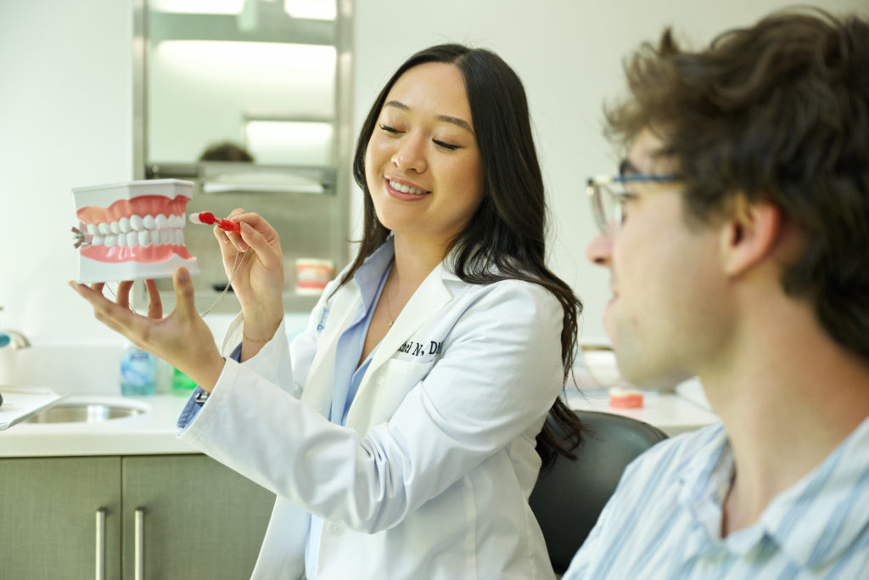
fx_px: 1062
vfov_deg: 30.5
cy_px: 290
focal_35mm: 44
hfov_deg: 44.5
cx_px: 434
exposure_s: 1/500
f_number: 2.8
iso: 800
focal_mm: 44
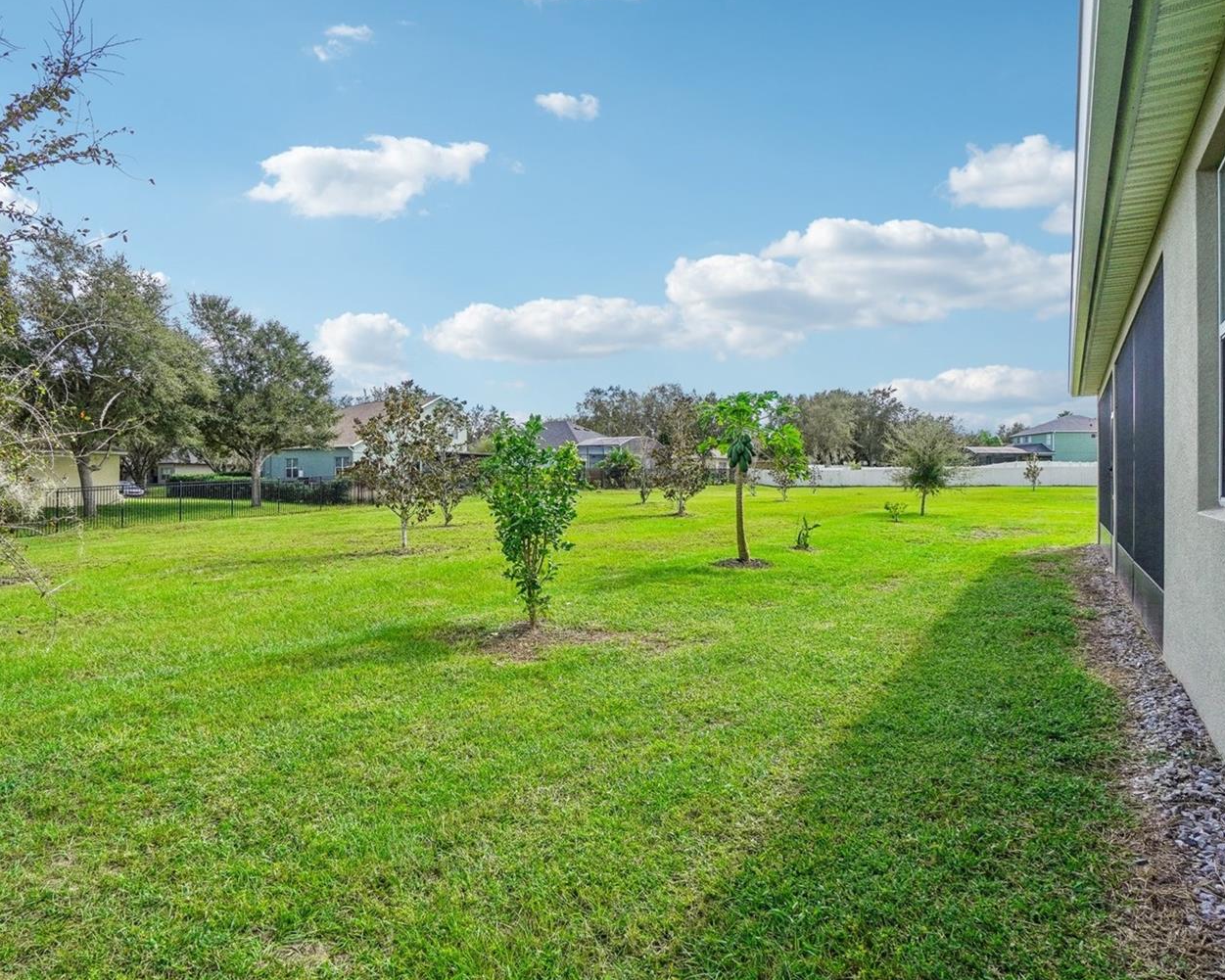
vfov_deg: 73.8
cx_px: 563
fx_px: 653
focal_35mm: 18
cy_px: 485
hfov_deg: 86.2
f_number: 8
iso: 400
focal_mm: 10
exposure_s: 1/800
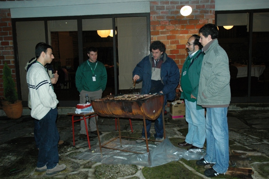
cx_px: 134
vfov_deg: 36.8
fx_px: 269
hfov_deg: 53.2
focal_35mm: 36
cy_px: 90
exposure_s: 1/60
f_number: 4
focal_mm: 24
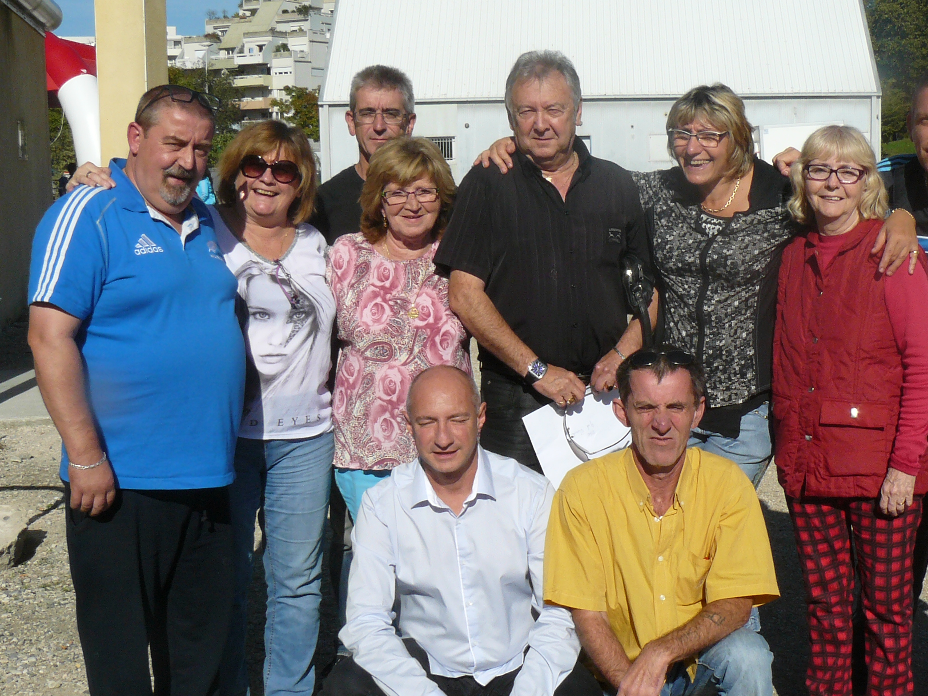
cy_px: 362
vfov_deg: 27.5
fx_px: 1421
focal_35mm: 53
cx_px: 540
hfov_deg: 36.1
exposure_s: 1/500
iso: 100
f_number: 7.1
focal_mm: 6
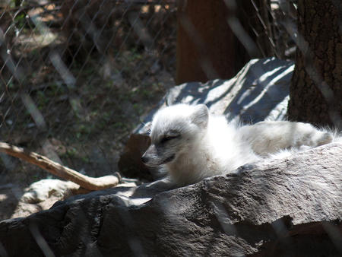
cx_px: 171
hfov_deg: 6.6
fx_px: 2966
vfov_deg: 5.0
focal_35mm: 300
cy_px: 128
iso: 100
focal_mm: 64.3
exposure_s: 1/320
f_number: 2.8
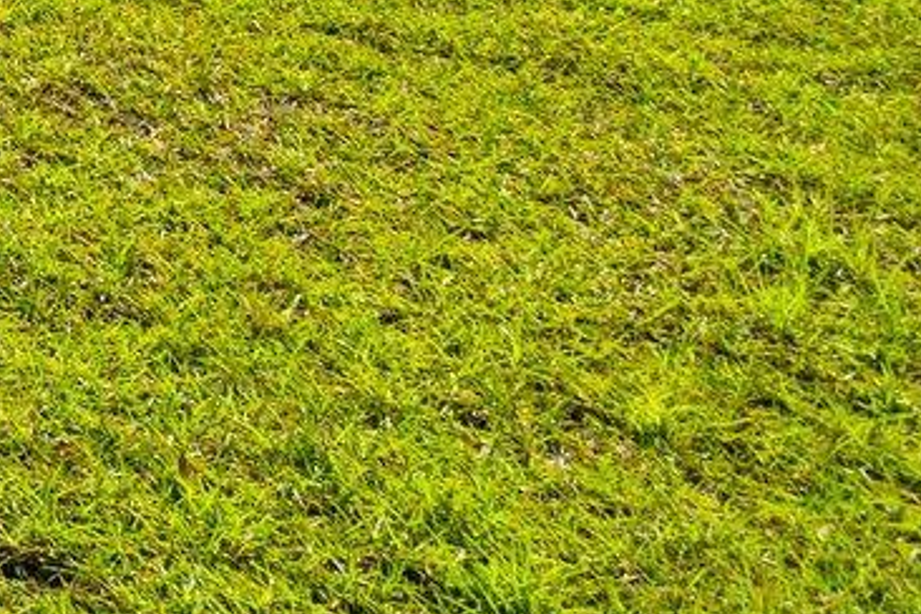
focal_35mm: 95
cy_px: -693
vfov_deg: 12.4
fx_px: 2430
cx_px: -1485
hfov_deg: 13.3
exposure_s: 1/1250
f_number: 8
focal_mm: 17
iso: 125
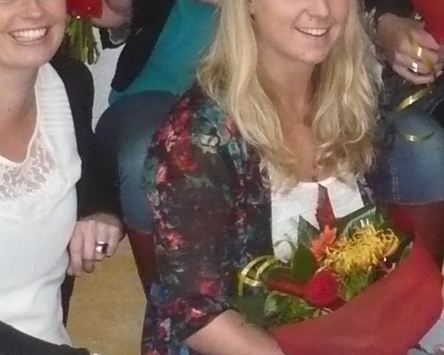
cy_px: 256
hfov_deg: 10.0
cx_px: 655
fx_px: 2458
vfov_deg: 8.3
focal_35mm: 187
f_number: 3
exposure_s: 1/30
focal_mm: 6.6
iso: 500
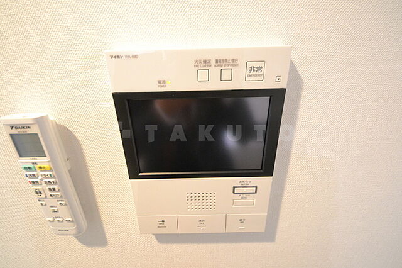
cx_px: 201
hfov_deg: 103.3
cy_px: 134
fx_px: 159
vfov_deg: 80.1
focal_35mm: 14
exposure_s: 1/50
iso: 3200
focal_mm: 9.5
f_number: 4.8
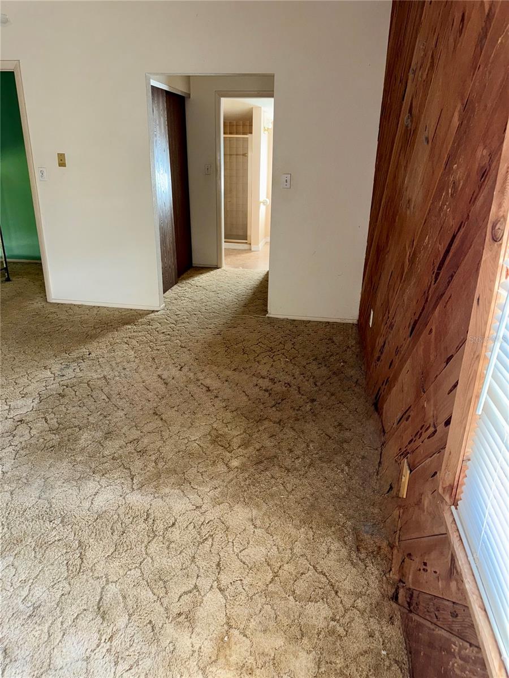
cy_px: 339
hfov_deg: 56.8
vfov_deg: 71.6
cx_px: 254
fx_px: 471
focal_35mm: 24
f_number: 1.78
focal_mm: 6.76
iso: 80
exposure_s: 1/27
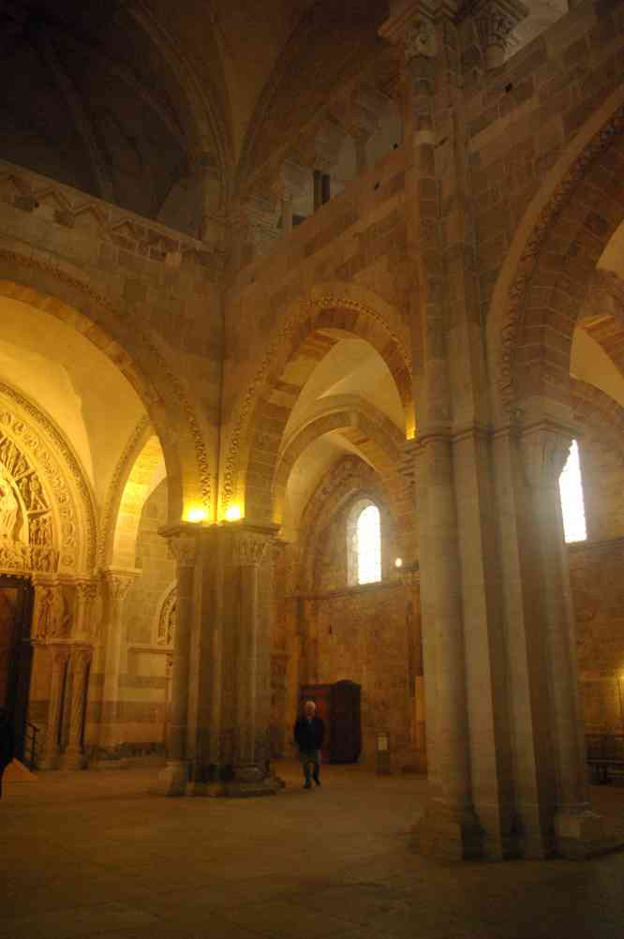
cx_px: 312
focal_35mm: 27
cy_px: 470
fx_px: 703
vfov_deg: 67.4
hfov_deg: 47.8
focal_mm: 18
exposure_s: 1/20
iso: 1600
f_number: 3.5
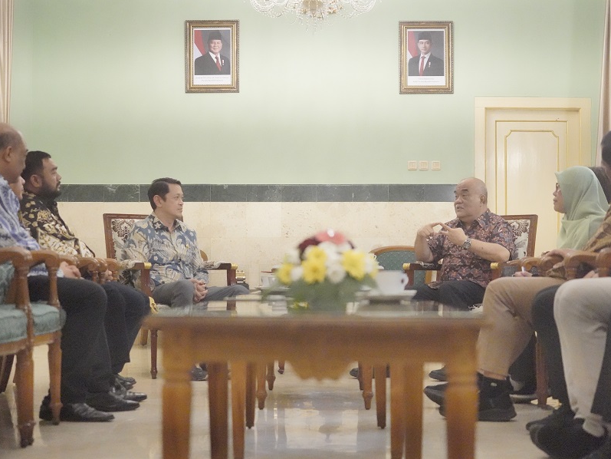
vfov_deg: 19.4
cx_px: 323
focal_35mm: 76
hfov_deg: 25.7
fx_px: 1342
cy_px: 230
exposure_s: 1/160
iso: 32000
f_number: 4
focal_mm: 70
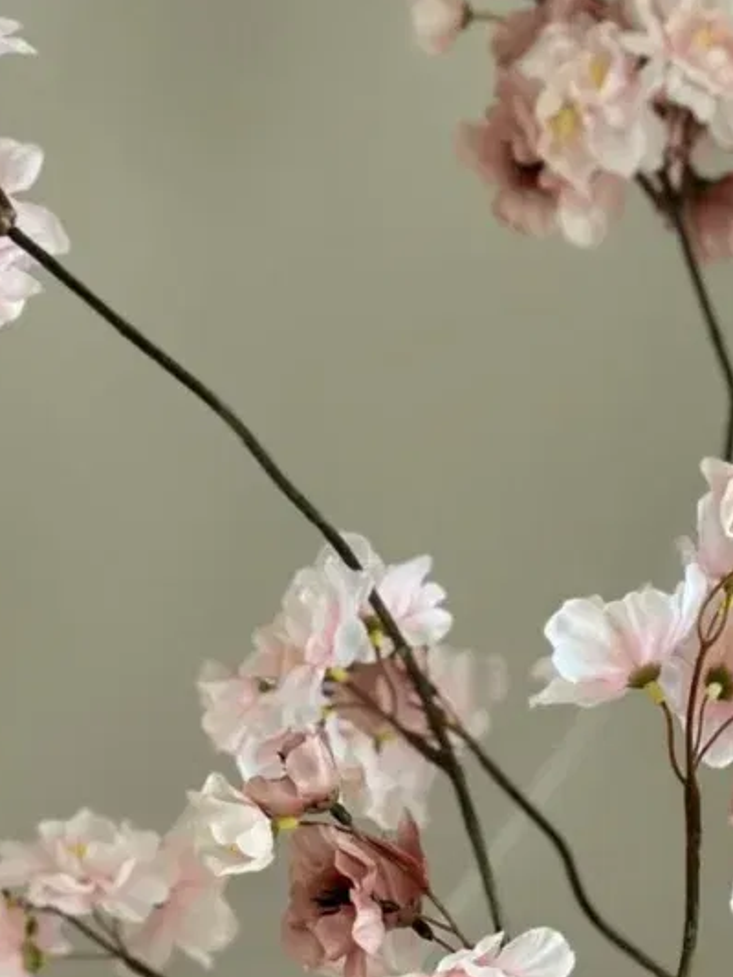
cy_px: 1371
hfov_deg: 10.1
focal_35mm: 144
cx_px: 984
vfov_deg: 13.1
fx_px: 4064
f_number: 1.78
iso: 125
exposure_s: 1/74
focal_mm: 6.86
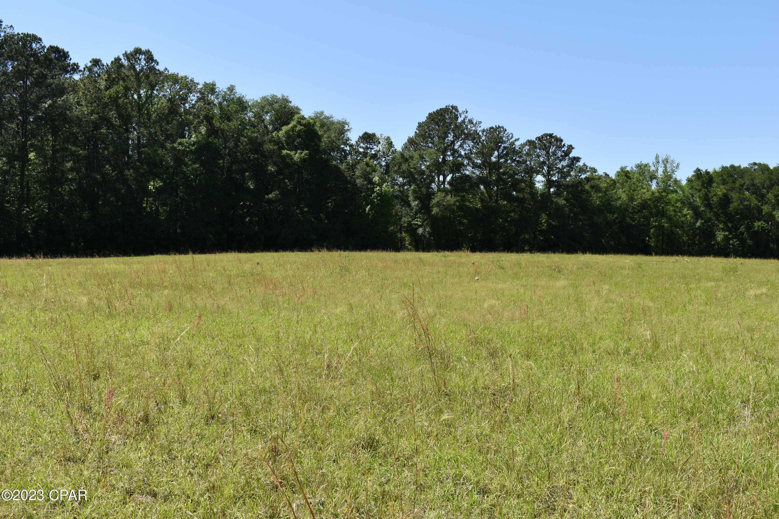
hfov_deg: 53.1
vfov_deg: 36.9
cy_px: 260
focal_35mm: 36
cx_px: 390
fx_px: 779
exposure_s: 1/250
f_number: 8
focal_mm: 24
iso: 110
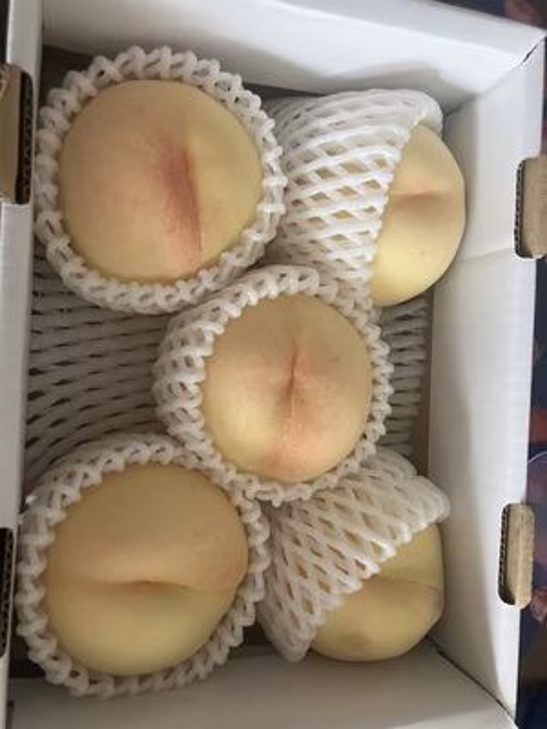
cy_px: 364
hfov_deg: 49.7
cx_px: 274
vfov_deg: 63.4
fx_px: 590
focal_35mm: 28
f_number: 1.8
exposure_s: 1/40
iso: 400
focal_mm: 3.99
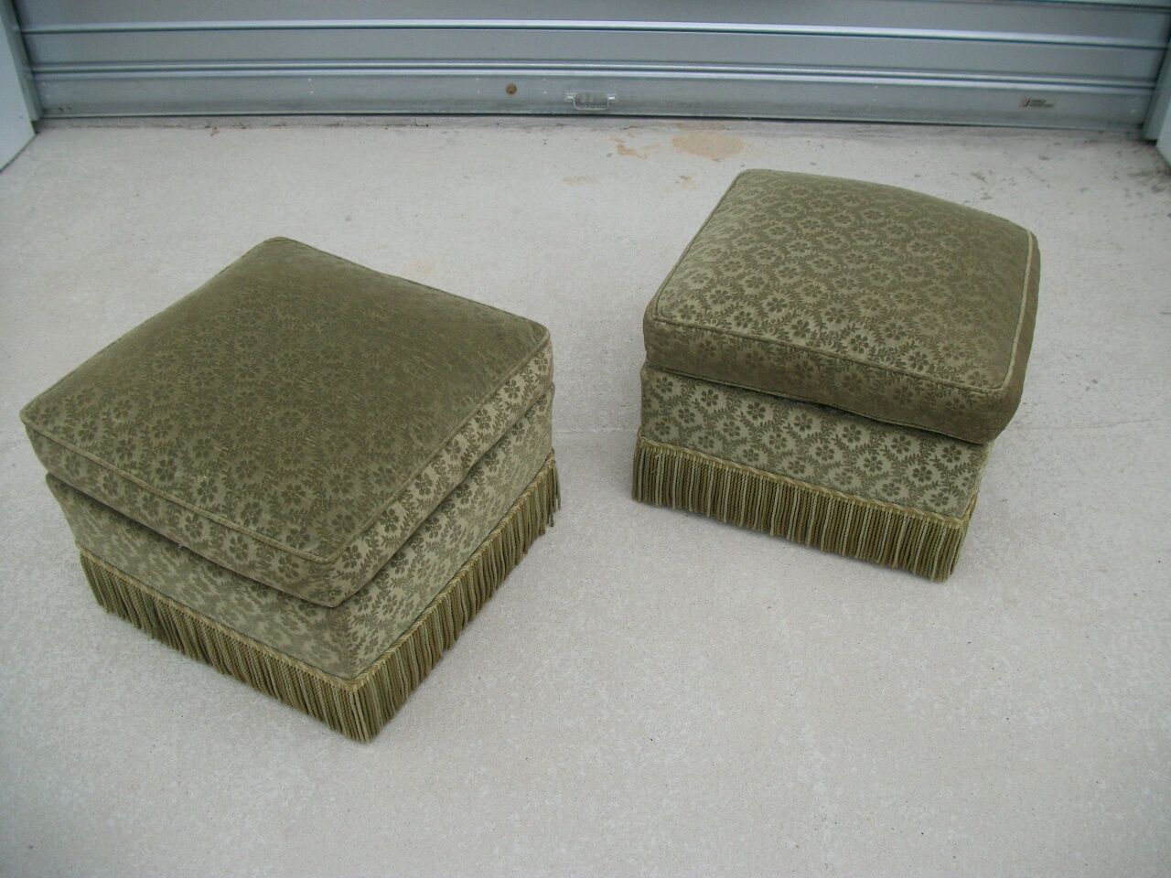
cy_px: 439
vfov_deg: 44.2
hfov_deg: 56.8
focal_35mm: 32
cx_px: 586
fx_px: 1083
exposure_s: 1/400
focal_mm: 5.7
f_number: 2.9
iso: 80
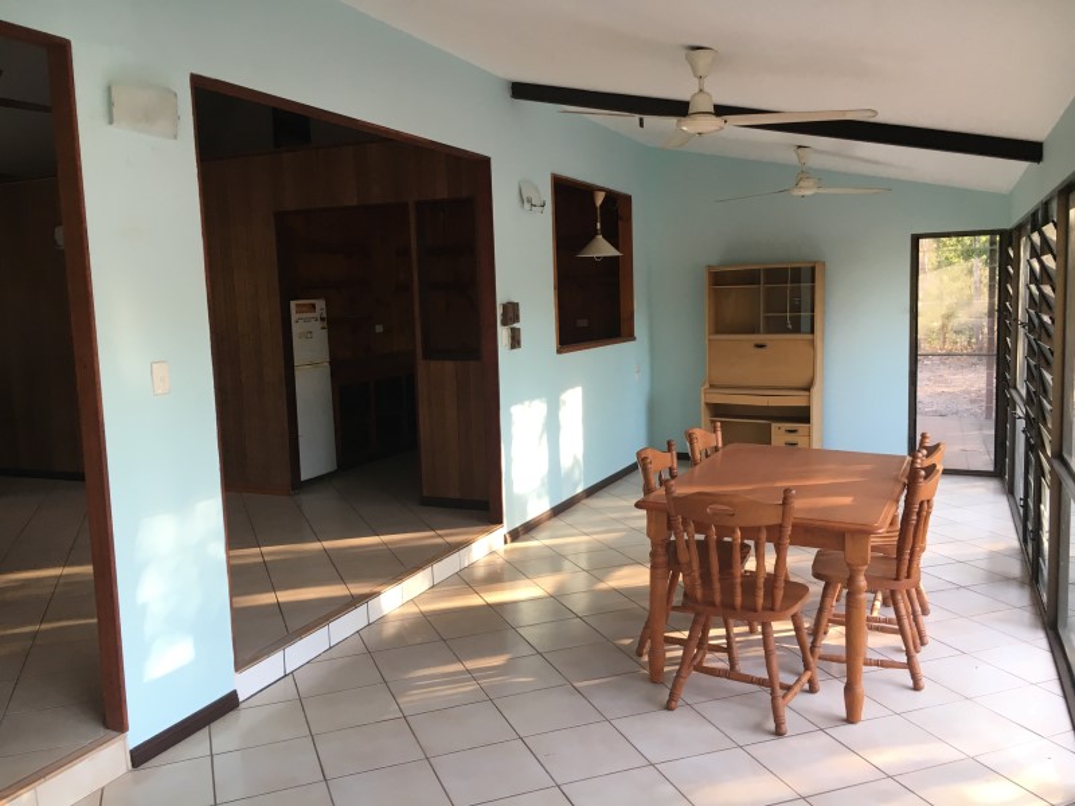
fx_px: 901
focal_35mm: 29
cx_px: 538
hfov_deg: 61.7
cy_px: 403
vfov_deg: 48.2
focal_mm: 4.15
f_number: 2.2
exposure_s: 1/33
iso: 25
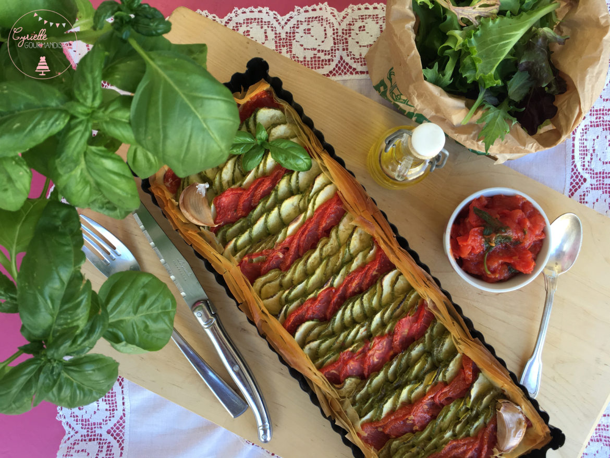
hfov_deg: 61.6
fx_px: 511
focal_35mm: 29
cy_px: 229
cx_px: 305
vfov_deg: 48.2
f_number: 2.2
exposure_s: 1/100
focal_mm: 4.15
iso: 40
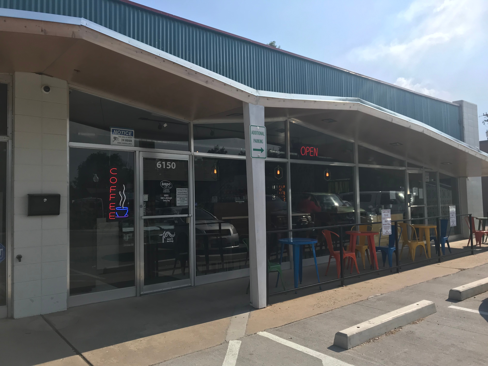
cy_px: 183
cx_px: 244
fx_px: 395
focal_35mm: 28
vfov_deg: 49.7
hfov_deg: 63.4
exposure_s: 1/2128
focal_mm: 3.99
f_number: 1.8
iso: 20
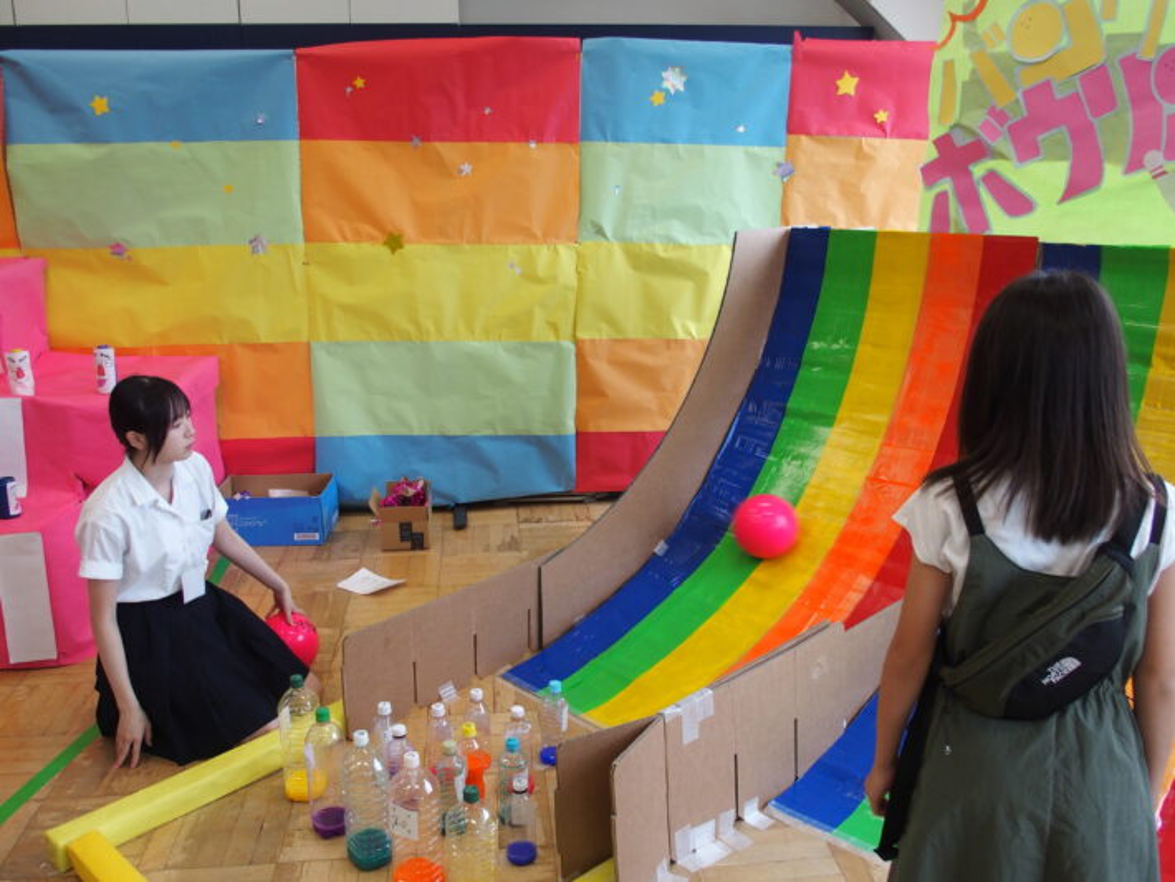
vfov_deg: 44.2
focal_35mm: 32
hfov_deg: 56.8
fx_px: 1087
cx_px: 588
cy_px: 441
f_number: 2.8
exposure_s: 1/60
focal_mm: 6.7
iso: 125
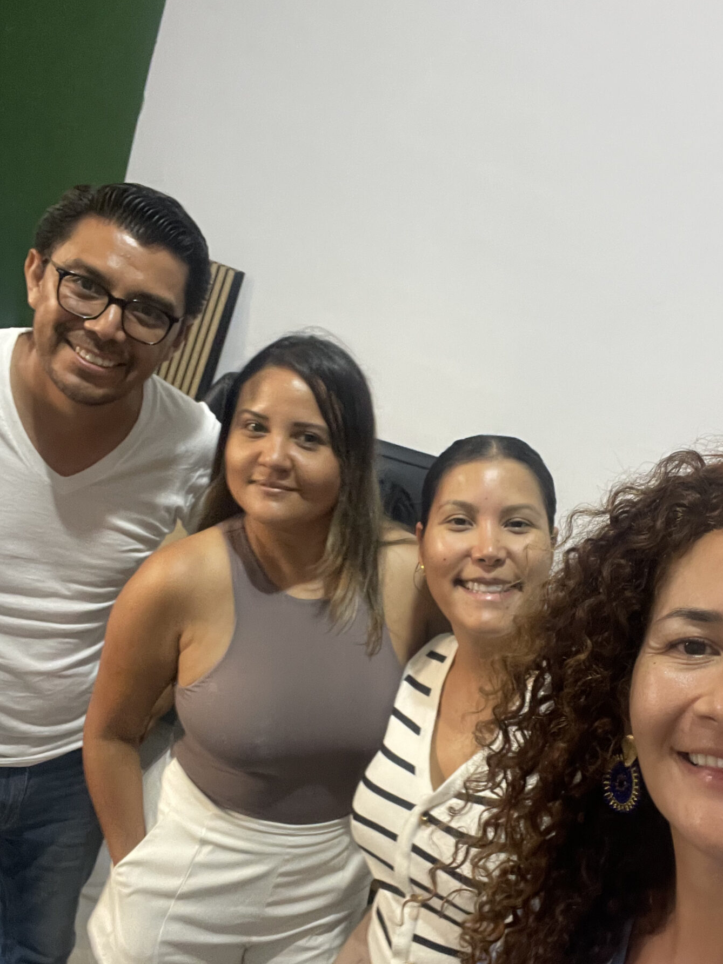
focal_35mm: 33
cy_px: 558
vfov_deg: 55.1
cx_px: 440
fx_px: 919
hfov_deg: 42.7
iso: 400
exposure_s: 1/25
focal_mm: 2.71
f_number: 2.2
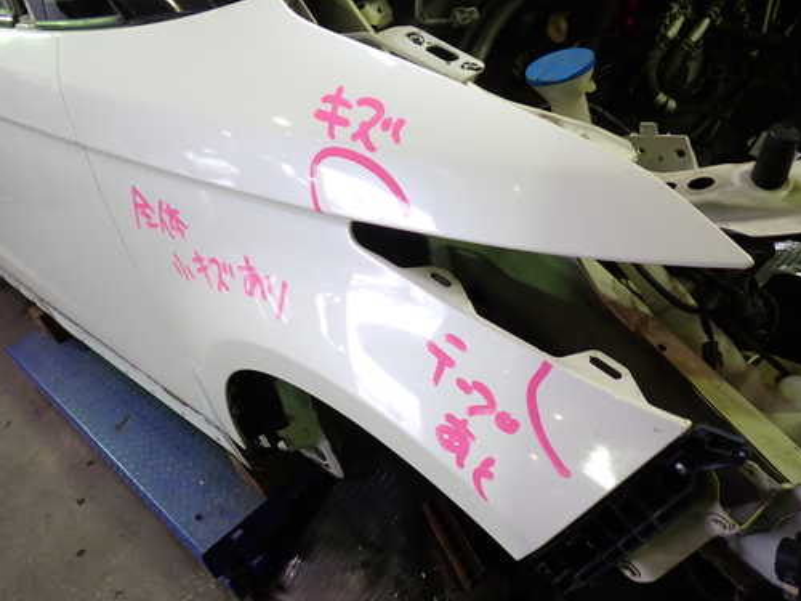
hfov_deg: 51.3
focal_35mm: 36
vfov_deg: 39.7
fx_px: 833
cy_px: 308
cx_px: 391
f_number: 2.3
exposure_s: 1/30
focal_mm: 5.4
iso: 200
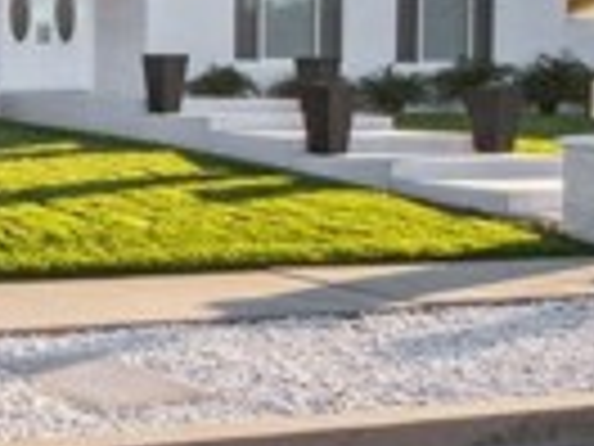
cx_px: -392
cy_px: 113
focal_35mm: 65
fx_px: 1115
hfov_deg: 22.1
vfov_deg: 22.4
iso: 160
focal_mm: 9
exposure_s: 1/30
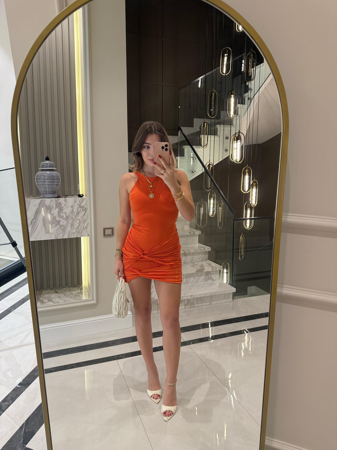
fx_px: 312
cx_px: 168
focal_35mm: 24
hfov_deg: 56.8
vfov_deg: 71.6
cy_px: 225
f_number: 1.78
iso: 250
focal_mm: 6.76
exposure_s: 1/100
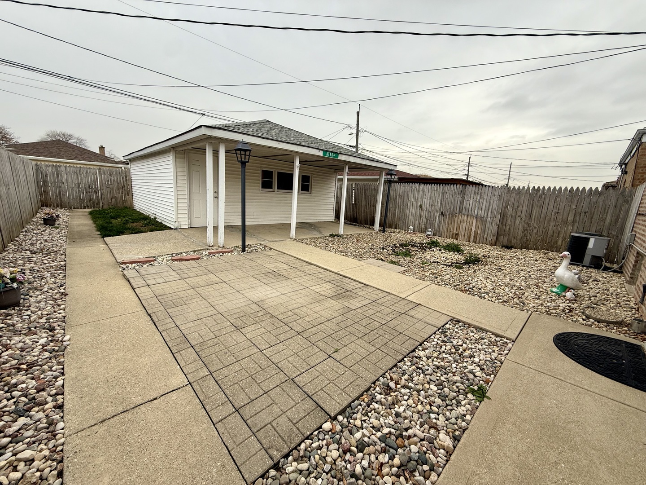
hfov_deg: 102.1
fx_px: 261
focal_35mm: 14
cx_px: 323
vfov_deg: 85.7
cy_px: 242
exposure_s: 1/300
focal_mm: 2.22
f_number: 2.2
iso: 50
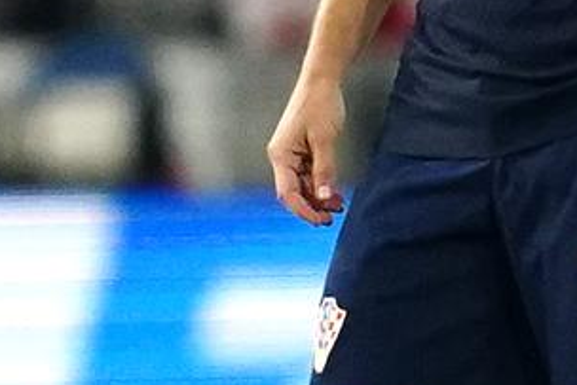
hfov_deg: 1.0
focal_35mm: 2103
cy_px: 86
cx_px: 49
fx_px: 33721
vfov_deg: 0.7
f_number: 2.8
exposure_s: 1/2500
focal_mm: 400
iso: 4000
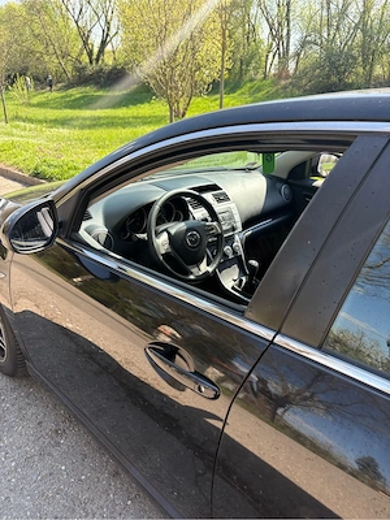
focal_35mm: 26
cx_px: 195
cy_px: 260
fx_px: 391
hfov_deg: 53.1
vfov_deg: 67.3
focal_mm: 5.96
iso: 64
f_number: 1.6
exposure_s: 1/612
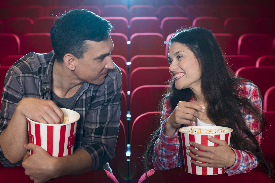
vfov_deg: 23.4
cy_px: 89
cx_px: 127
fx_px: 443
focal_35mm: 58
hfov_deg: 34.5
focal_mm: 50
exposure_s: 1/160
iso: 500
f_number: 4
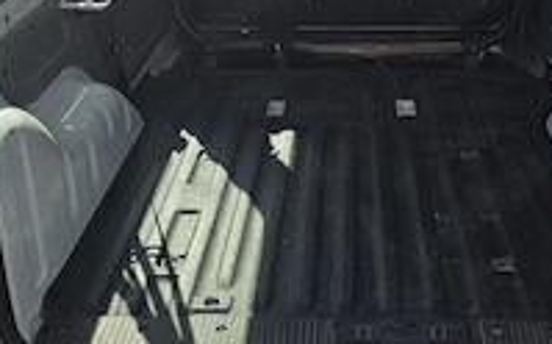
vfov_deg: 25.2
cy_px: 11
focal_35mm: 49
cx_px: 344
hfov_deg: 40.8
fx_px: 737
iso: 80
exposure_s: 1/5000
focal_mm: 6.3
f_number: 1.7
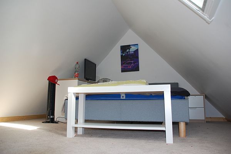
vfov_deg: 47.9
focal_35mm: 27
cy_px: 77
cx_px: 116
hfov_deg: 67.4
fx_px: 173
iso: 400
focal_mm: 18
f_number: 3.5
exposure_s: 1/60
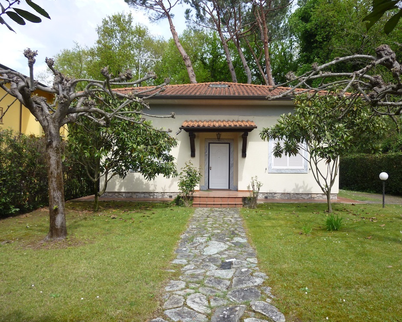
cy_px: 161
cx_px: 219
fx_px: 321
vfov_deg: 53.2
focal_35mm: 27
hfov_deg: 64.0
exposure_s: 1/400
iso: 80
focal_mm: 4.5
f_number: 3.3
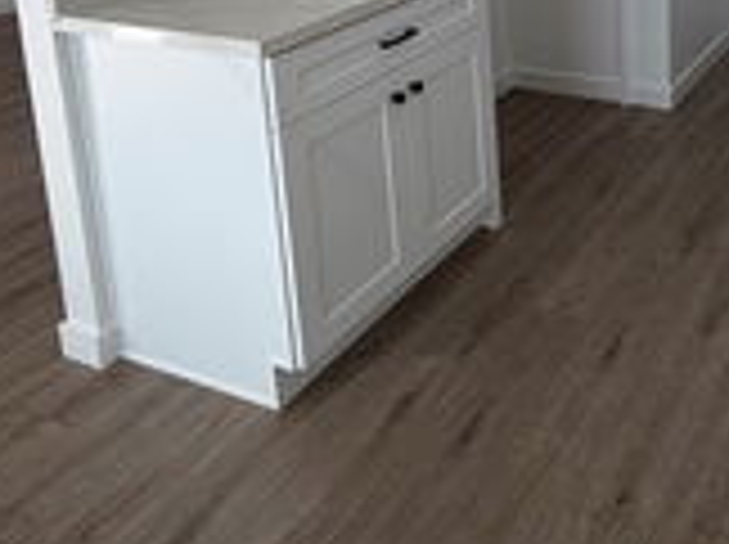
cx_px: 718
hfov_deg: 43.5
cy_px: -112
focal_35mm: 37
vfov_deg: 32.0
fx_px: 778
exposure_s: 1/120
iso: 25
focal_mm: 2.22
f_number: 2.2
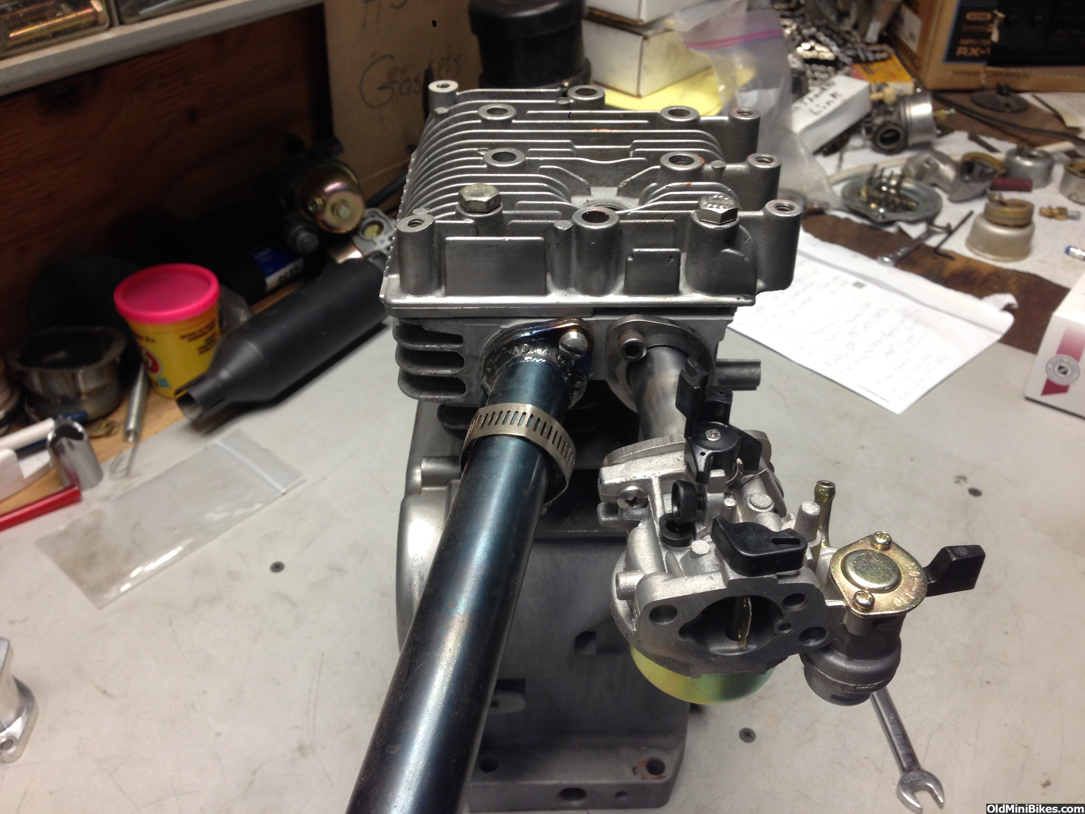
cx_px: 542
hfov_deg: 55.4
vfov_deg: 42.9
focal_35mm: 33
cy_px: 407
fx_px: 1034
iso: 64
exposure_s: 1/20
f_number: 2.4
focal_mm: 4.12
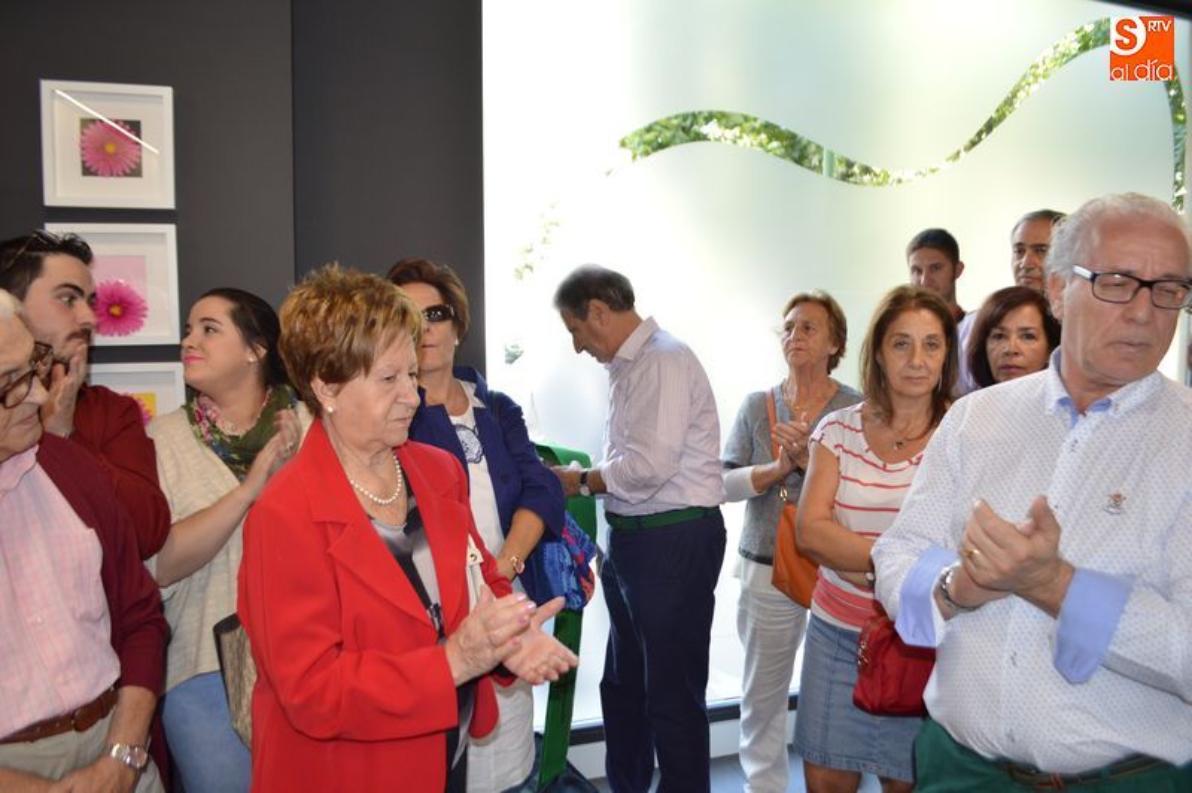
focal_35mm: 27
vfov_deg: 47.9
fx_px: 893
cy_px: 396
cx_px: 596
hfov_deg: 67.4
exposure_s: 1/60
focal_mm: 18
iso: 400
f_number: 3.5
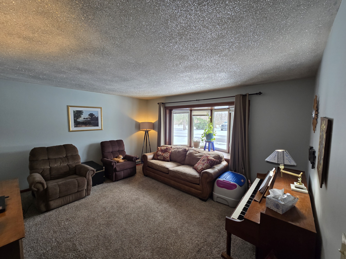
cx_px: 173
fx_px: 130
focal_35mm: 13
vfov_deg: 89.9
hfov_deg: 106.2
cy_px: 130
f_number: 2.2
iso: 160
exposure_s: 1/60
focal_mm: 2.2
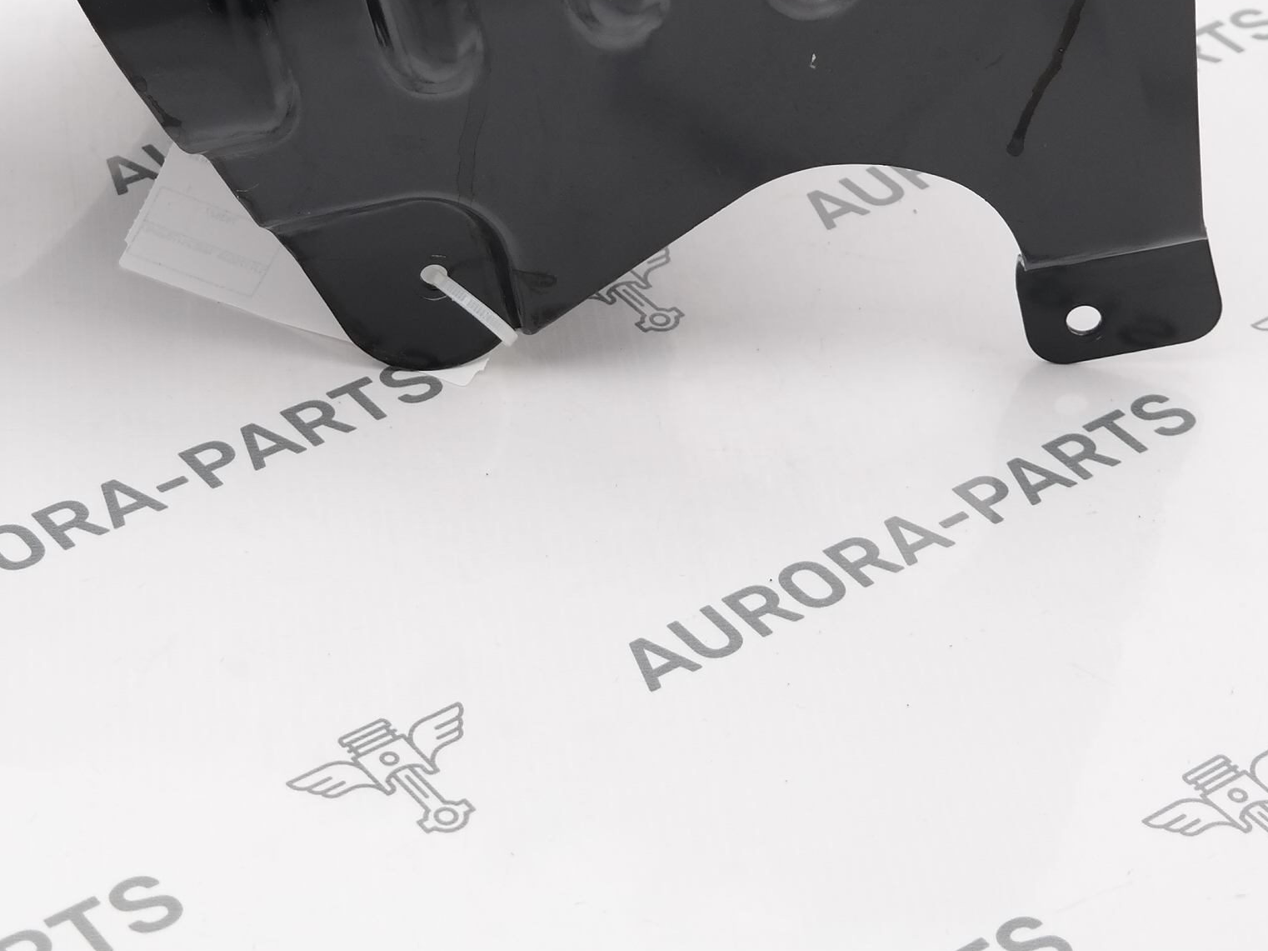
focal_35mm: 113
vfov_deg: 12.9
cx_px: 526
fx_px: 4139
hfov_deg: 17.4
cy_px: -78
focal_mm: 30
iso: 200
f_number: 4.5
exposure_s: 1/100
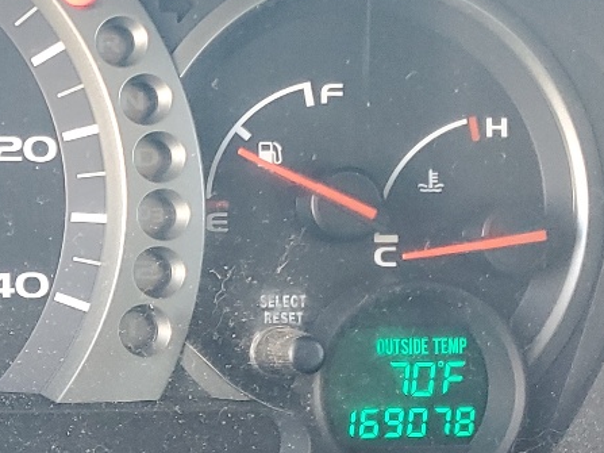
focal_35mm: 93
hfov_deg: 19.7
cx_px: -134
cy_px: 142
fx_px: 1622
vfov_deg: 15.8
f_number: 1.5
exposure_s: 1/60.2
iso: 129
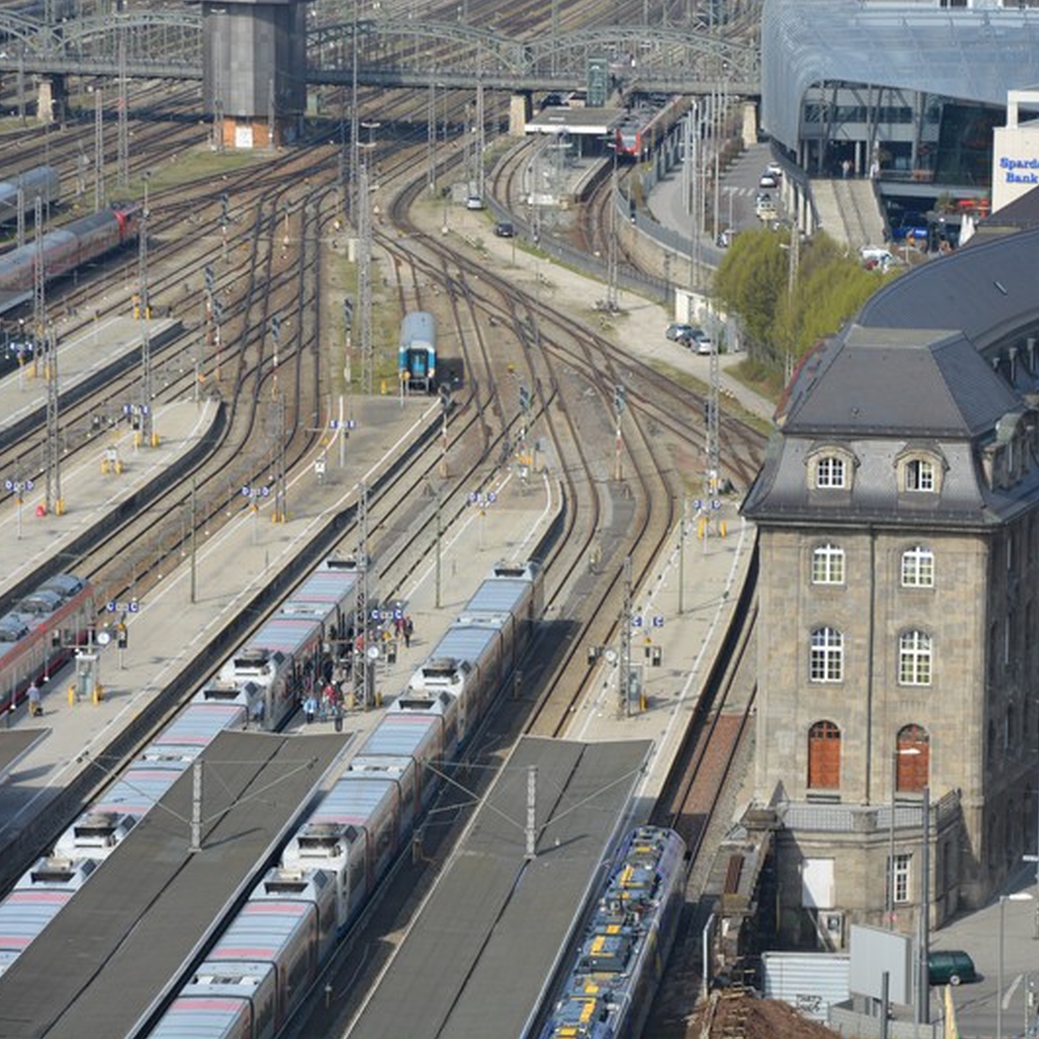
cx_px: 726
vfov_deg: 8.7
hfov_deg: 8.7
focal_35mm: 202
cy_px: 520
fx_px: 6847
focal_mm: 105
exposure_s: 1/250
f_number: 8
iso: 110
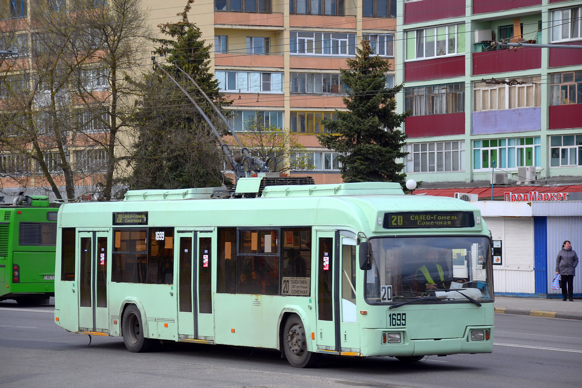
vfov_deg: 9.6
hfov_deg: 14.4
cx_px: 291
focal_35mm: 142
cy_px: 194
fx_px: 2304
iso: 100
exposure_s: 1/320
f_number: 6.3
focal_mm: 95
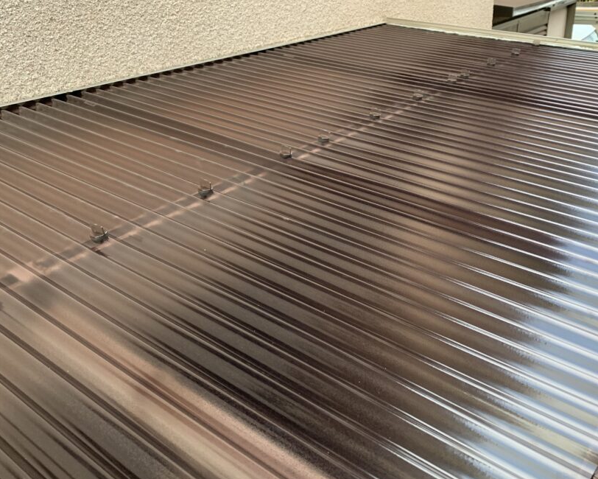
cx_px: 316
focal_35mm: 32
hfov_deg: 55.6
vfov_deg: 45.8
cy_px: 247
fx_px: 566
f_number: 1.8
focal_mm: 4.25
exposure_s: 1/60
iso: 100
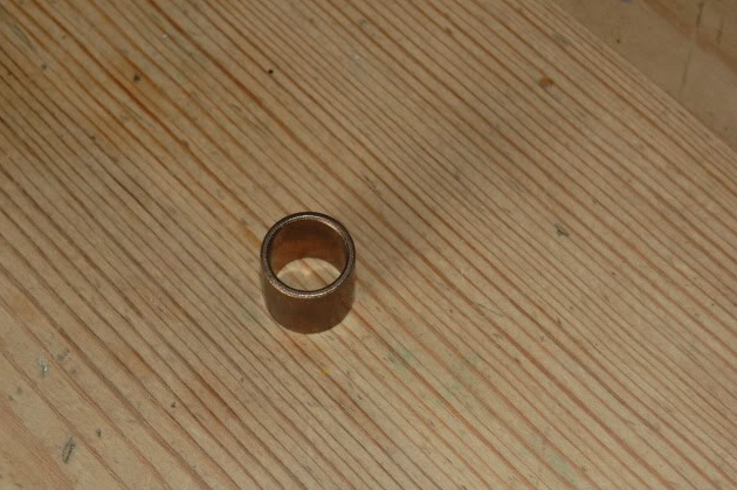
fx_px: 2140
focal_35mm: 105
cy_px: 288
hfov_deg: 19.5
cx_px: 283
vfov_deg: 13.1
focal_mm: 55
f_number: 5.6
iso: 400
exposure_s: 1/60
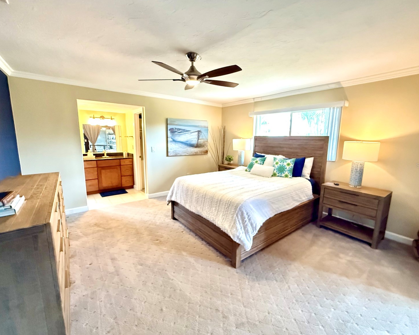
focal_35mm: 15
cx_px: 214
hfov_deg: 96.8
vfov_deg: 84.0
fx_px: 186
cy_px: 165
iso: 1000
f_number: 2.2
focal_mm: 2.22
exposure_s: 1/60
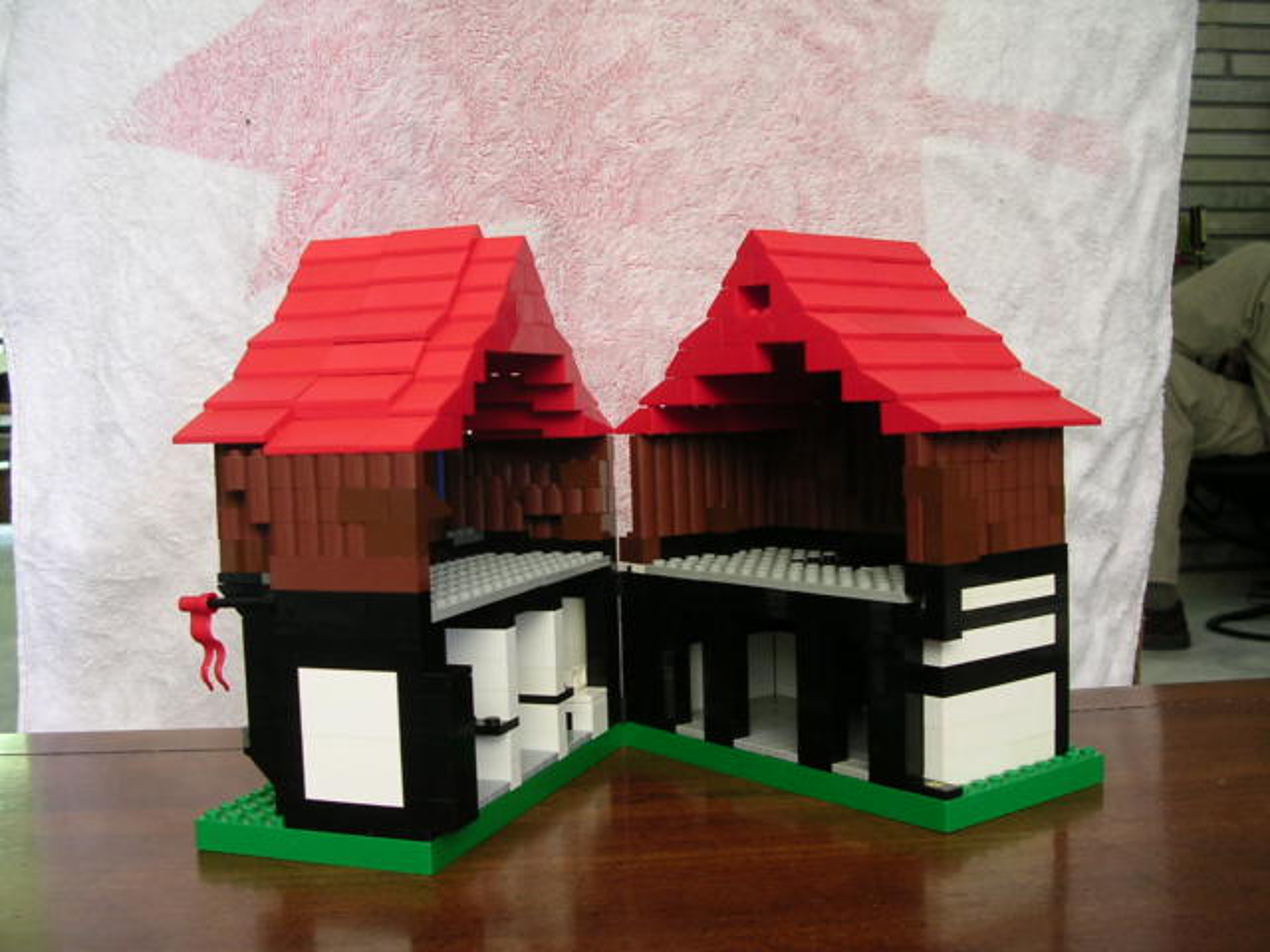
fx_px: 1394
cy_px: 476
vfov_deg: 37.7
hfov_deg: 49.0
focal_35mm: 38
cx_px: 635
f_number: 2.8
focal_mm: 5.8
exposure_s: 1/6.1
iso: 100
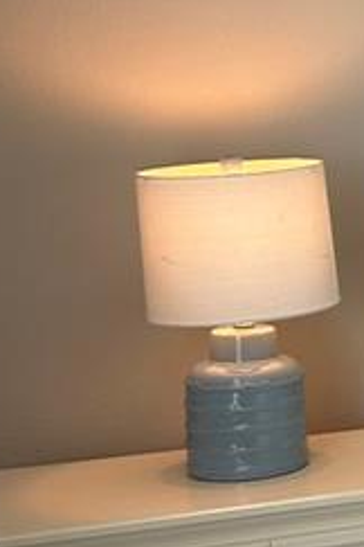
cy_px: 232
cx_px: 1079
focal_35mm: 114
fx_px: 1729
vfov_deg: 17.9
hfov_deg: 9.5
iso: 80
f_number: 1.5
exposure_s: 1/120
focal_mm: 5.7
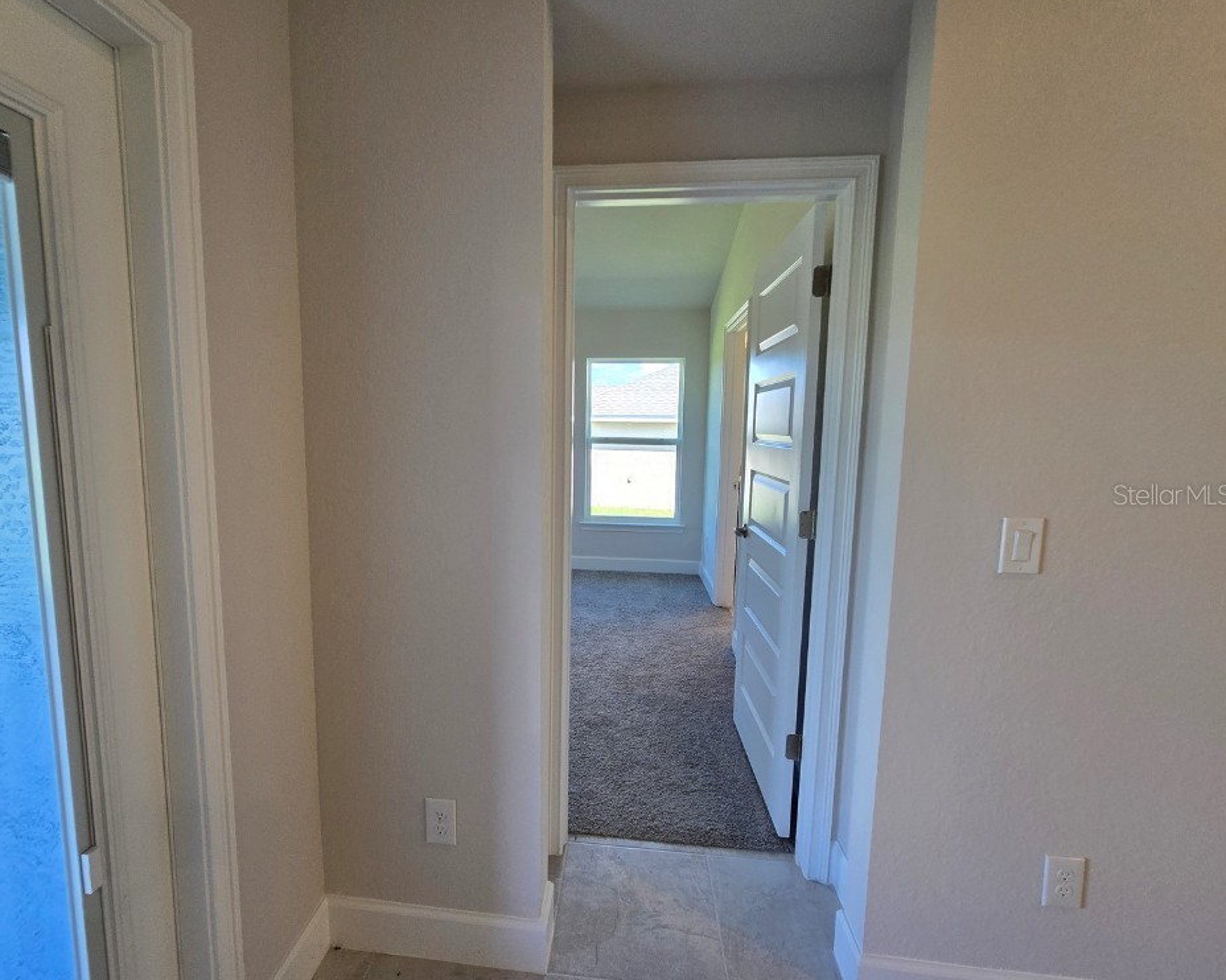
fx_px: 508
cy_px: 494
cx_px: 561
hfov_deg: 100.5
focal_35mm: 14
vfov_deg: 88.0
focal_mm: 2.2
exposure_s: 1/100
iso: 100
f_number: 2.2
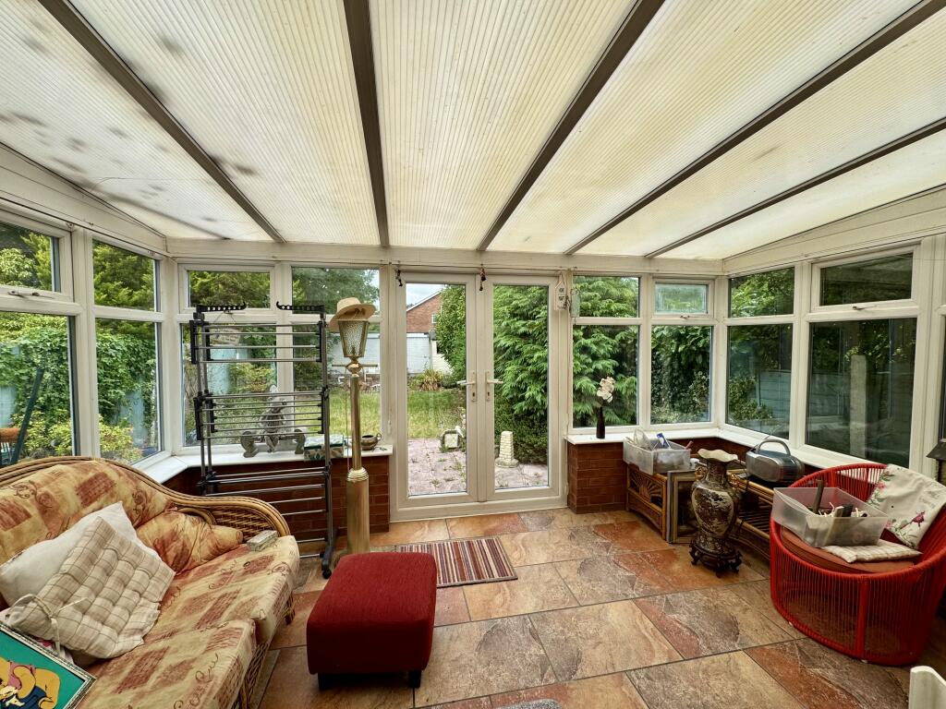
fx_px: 383
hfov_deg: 102.1
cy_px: 354
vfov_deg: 85.7
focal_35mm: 14
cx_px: 473
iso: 40
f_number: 2.2
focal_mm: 2.22
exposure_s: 1/522
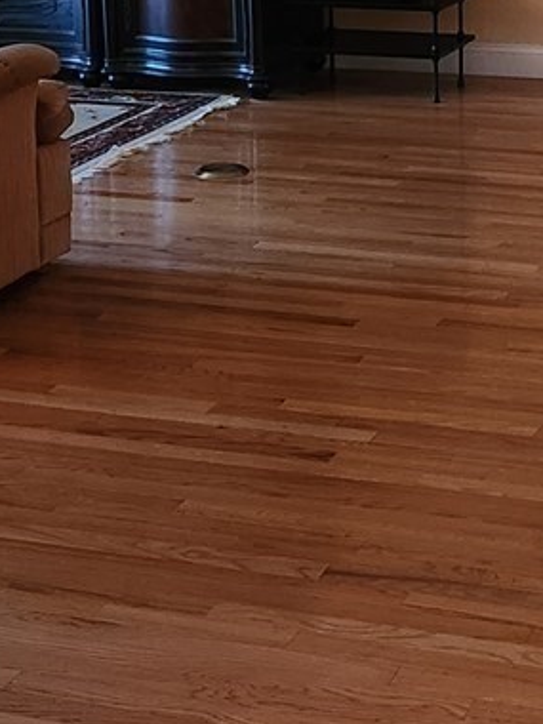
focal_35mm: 93
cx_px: 436
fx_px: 1945
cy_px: 42
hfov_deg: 15.8
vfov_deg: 20.6
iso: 640
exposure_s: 1/40
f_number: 1.8
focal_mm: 5.4
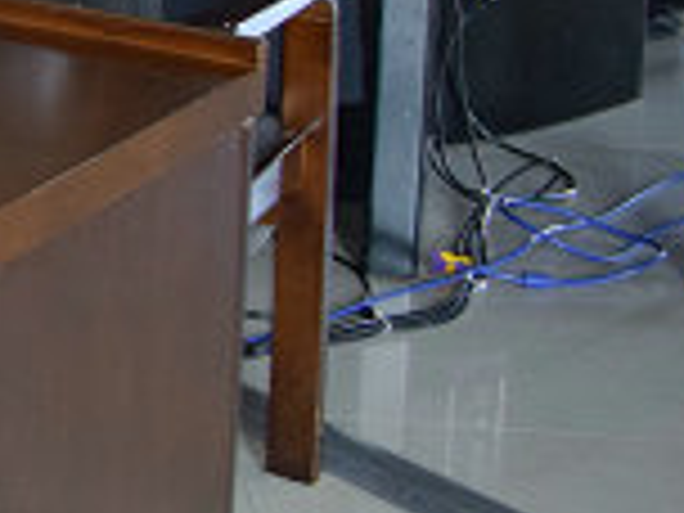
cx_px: -976
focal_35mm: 137
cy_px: -484
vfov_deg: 10.1
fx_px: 2707
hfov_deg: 11.7
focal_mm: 18
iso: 800
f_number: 4.5
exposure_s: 1/80
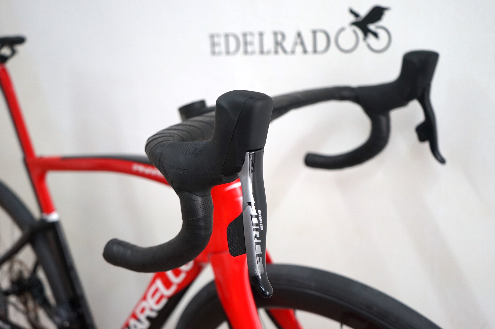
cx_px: 248
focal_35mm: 36
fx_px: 495
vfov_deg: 36.8
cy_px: 164
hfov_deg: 53.2
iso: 1250
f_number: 4
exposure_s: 1/160
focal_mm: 36
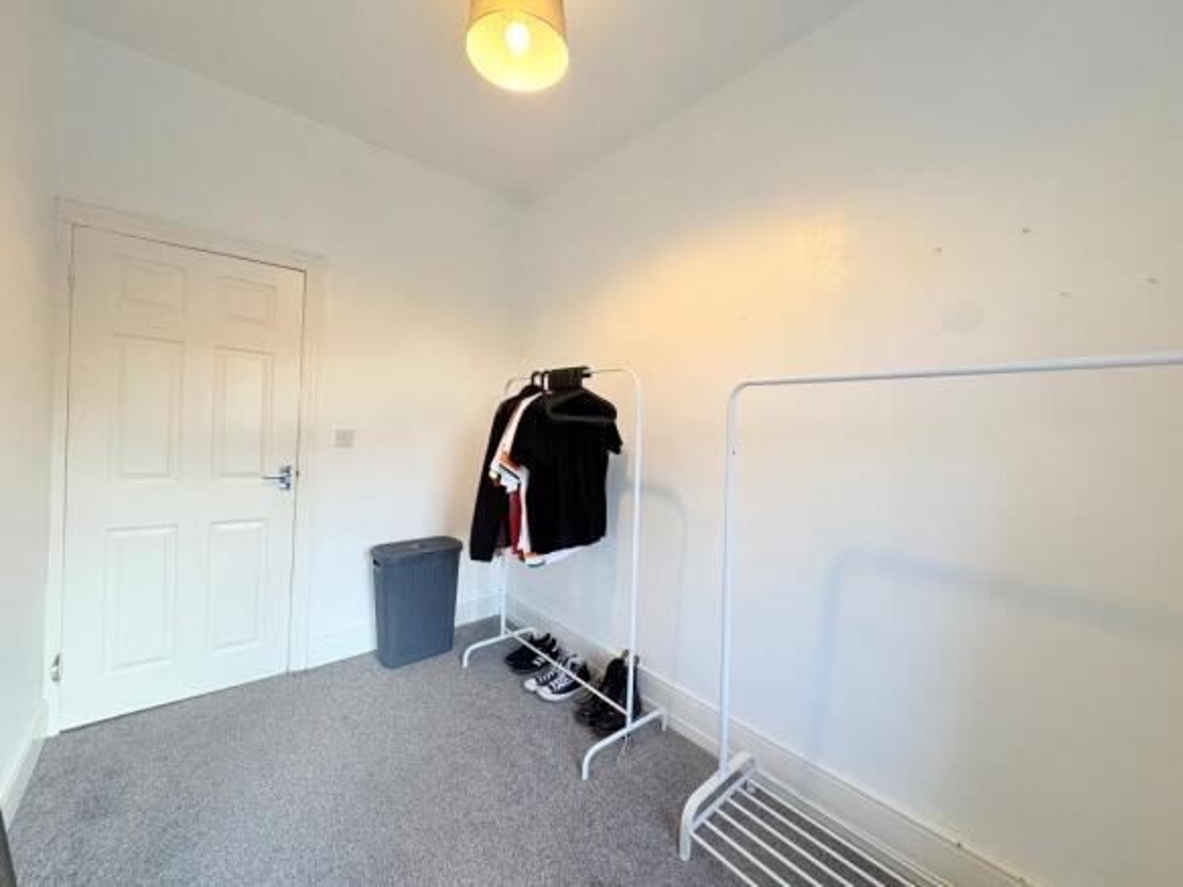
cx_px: 592
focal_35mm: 14
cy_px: 444
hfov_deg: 102.1
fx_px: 478
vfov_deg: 85.7
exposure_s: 1/99
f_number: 2.2
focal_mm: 2.22
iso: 160
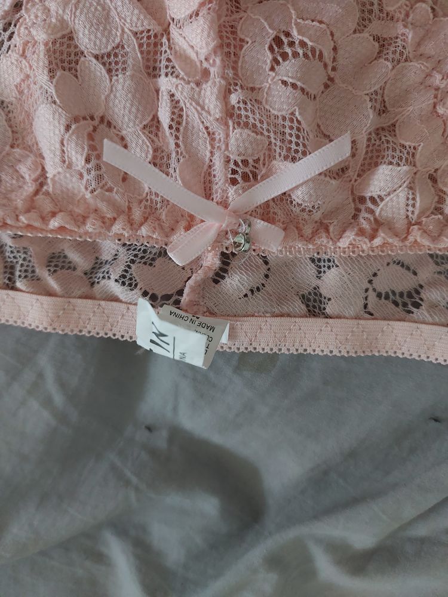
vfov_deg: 69.4
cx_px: 224
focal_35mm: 25
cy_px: 298
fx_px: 431
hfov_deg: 54.9
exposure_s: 1/33
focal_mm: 5.23
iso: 500
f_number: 1.8
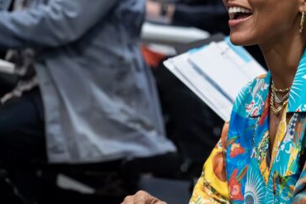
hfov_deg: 9.4
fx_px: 1854
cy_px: 80
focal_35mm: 218
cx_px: 308
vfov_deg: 6.3
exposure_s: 1/400
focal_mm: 105
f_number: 4.5
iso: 25600
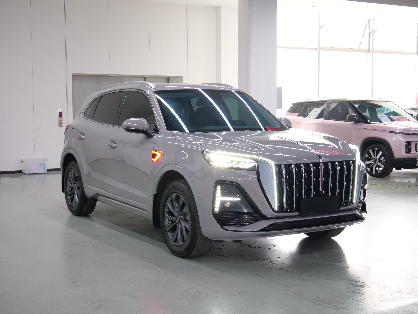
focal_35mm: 50
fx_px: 604
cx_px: 209
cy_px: 157
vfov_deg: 29.1
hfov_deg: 38.2
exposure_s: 1/30
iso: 800
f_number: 4.5
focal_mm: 25
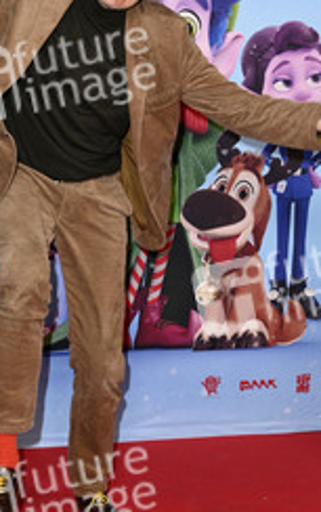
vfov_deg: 25.7
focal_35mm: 80
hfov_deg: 16.3
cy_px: 183
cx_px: 109
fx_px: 1117
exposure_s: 1/250
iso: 1000
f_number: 5.6
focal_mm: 48
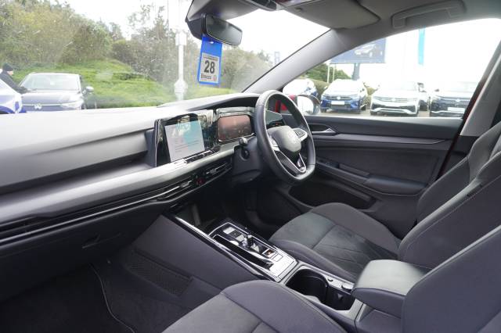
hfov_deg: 73.8
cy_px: 166
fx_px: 334
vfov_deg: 53.1
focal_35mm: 24
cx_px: 250
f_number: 4
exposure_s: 1/60
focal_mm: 16
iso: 320
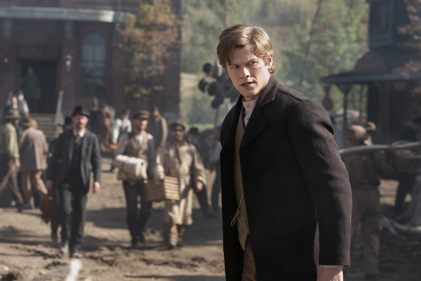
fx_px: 1228
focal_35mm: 105
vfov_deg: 13.0
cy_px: 140
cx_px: 210
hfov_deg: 19.5
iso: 160
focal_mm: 105
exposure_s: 1/320
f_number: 6.3
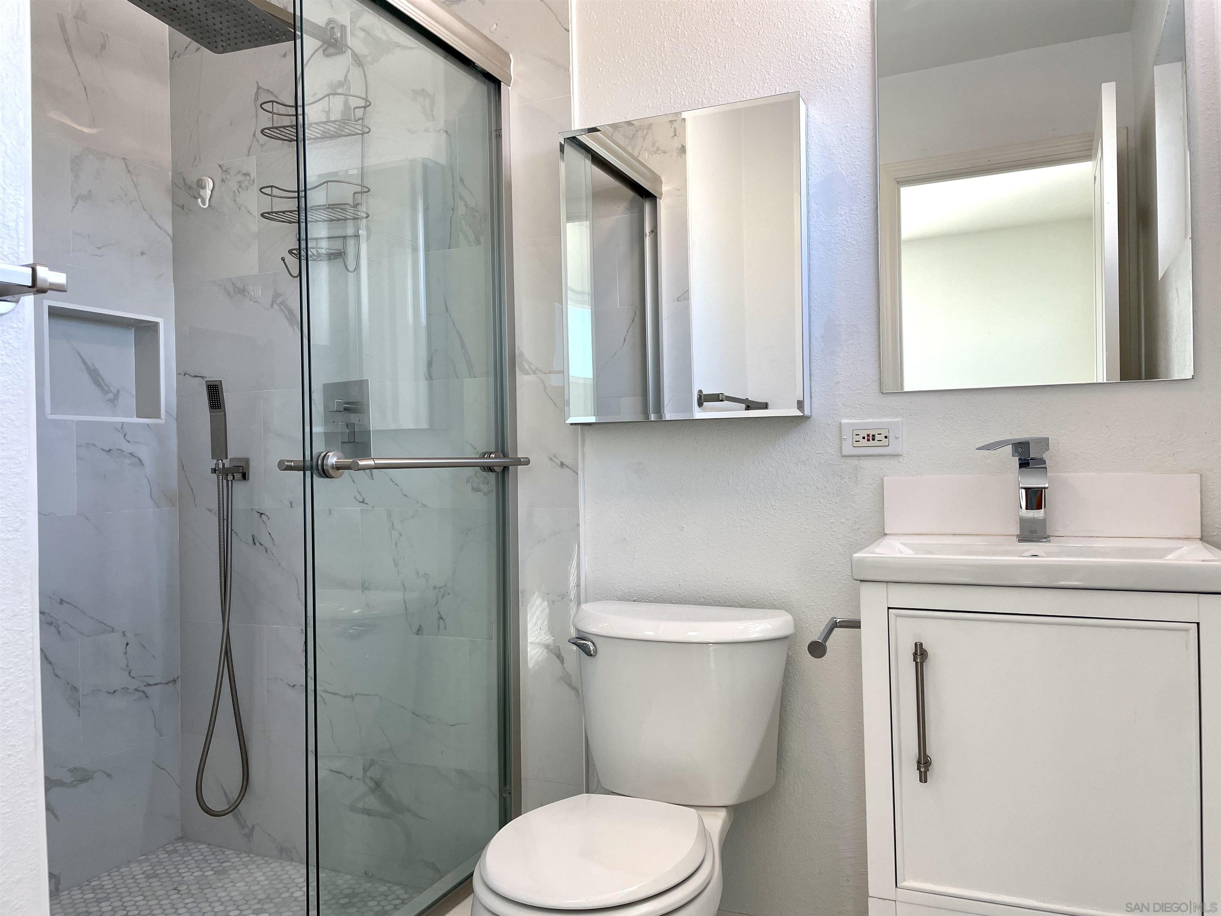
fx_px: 917
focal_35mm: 26
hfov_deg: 67.3
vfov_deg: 53.1
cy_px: 458
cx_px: 610
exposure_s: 1/120
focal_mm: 4.2
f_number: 1.6
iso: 50
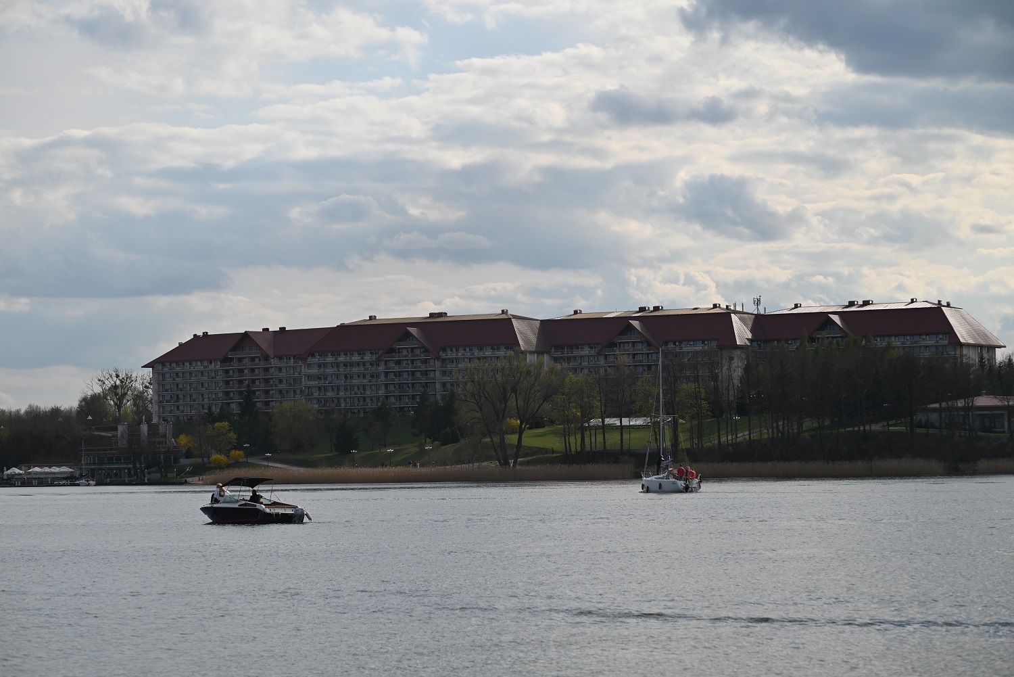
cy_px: 338
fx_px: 2874
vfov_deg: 13.4
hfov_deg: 20.0
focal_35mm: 102
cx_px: 507
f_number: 7.1
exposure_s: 1/800
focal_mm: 102
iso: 100
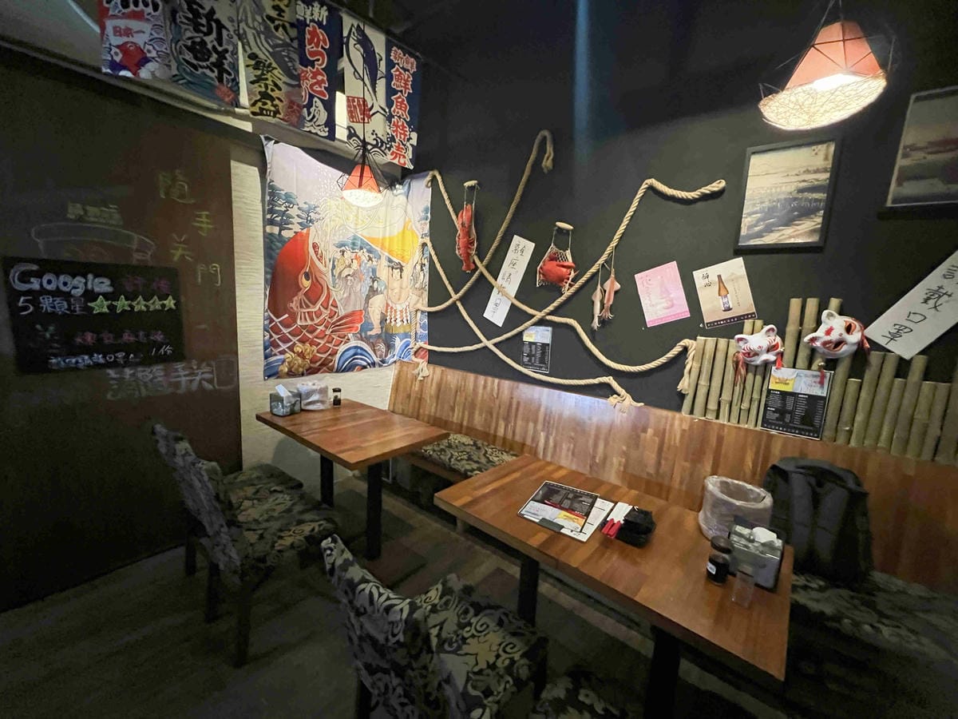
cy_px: 360
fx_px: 360
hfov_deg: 106.2
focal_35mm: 13
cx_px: 479
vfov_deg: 89.9
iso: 1250
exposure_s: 1/40
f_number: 1.8
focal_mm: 1.57
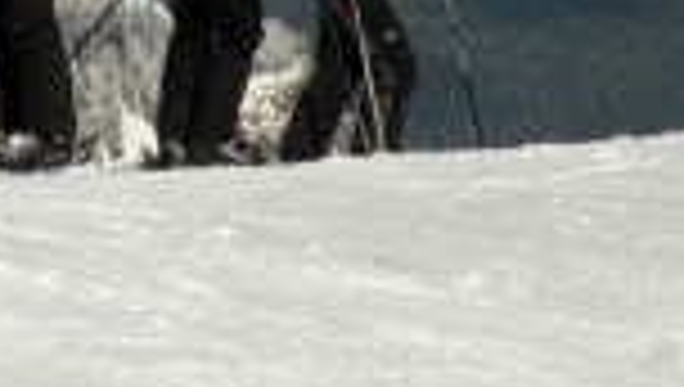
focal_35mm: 378
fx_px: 6865
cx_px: 86
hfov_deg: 5.7
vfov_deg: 3.2
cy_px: -180
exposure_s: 1/1126
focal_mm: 19.4
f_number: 8
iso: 200
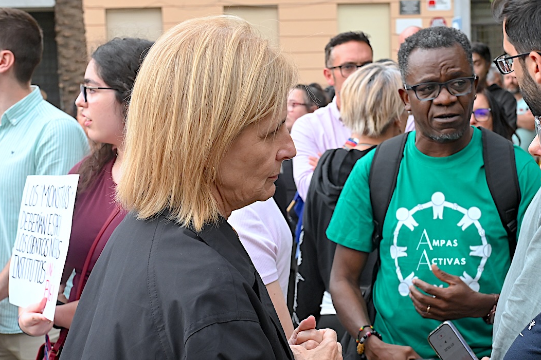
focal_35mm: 79
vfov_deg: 17.2
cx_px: 315
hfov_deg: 25.6
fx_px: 1187
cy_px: 245
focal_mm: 48
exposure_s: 1/250
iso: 1600
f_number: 8
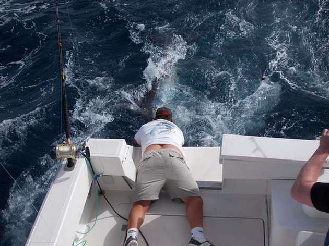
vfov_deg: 33.6
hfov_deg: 43.9
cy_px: 123
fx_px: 409
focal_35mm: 43
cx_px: 164
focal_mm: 6.1
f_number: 6.5
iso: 80
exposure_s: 1/320
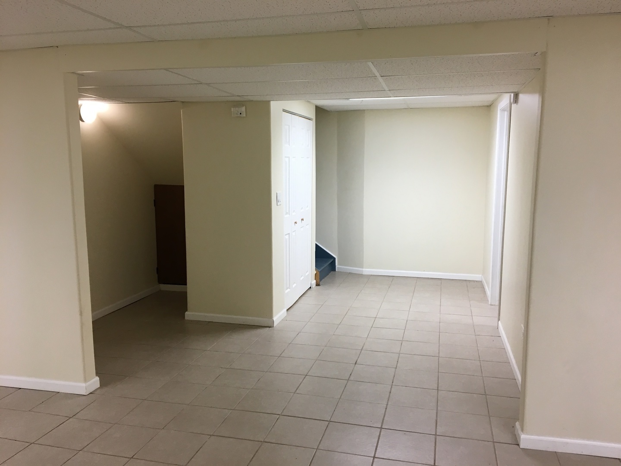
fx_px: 520
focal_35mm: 29
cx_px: 310
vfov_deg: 48.2
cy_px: 233
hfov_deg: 61.7
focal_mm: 4.15
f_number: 2.2
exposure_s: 1/30
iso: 32
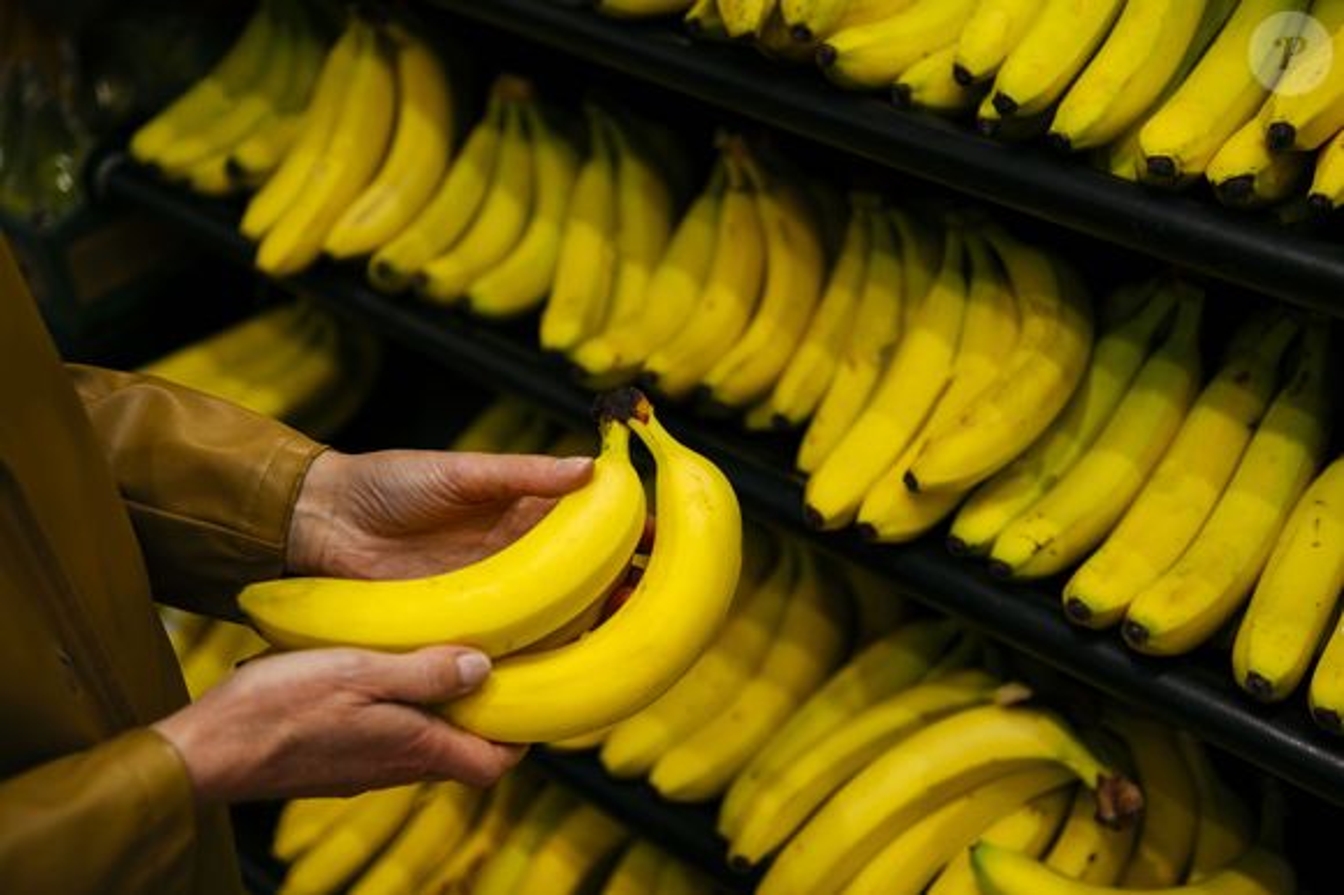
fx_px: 1866
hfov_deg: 39.6
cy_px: 448
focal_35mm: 50
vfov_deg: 27.0
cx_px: 672
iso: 160
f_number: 1.6
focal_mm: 33
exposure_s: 1/250
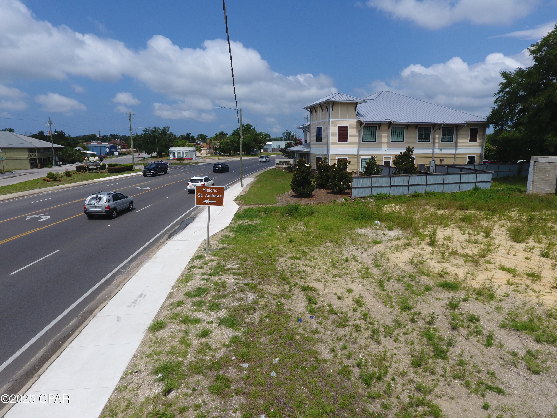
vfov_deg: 66.0
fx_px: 322
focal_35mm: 20
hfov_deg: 81.7
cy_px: 209
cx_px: 278
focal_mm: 3.61
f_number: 2.8
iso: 100
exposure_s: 1/1590
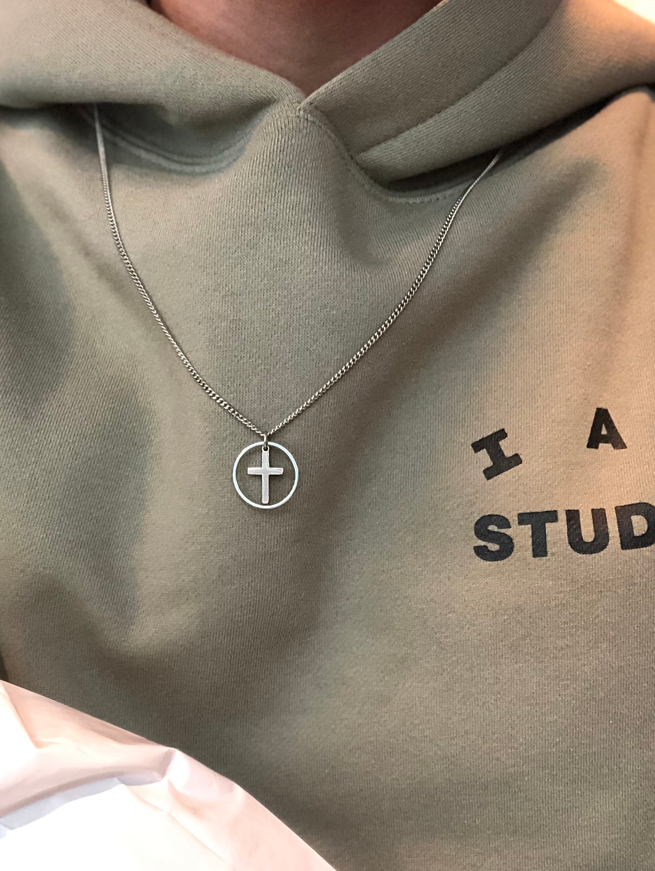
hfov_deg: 31.5
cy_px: 583
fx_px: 1159
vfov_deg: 40.7
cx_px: 373
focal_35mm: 46
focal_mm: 2.87
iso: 160
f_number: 2.2
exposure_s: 1/17
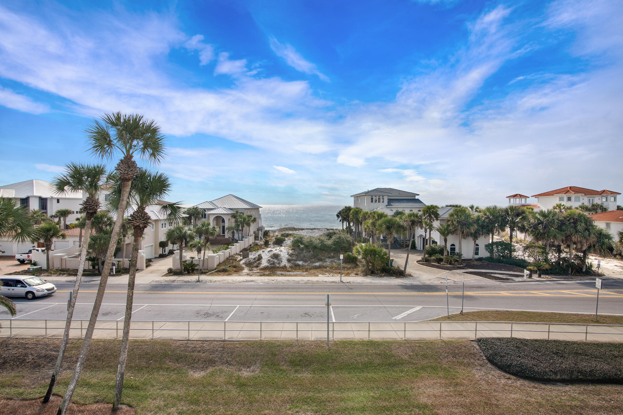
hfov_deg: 96.7
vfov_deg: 73.7
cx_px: 312
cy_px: 208
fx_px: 277
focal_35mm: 16
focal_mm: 16
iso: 250
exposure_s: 1/1600
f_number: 8
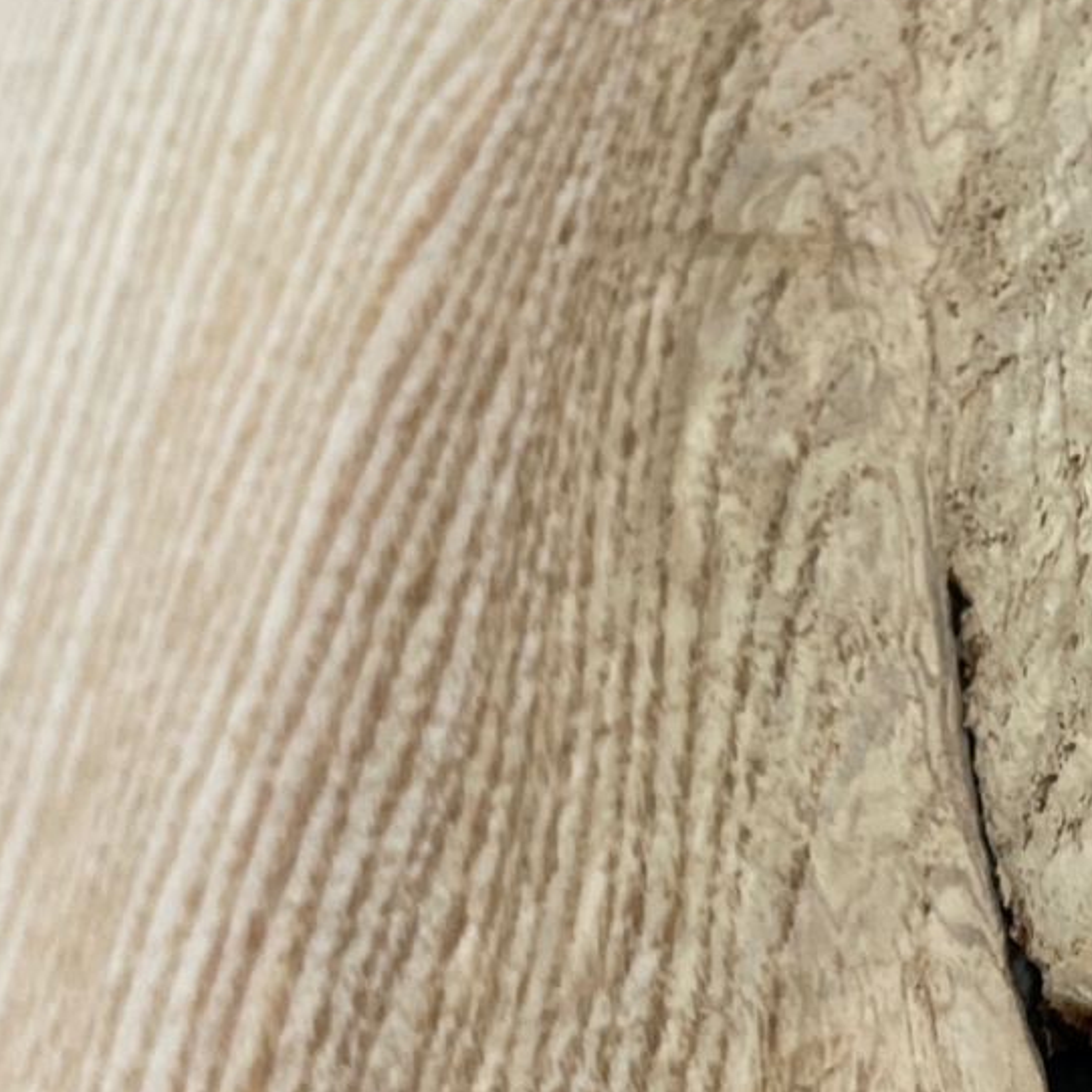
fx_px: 3105
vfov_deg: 19.9
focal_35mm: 87
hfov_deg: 18.8
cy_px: 422
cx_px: 1318
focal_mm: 4.2
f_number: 1.6
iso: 80
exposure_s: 1/100
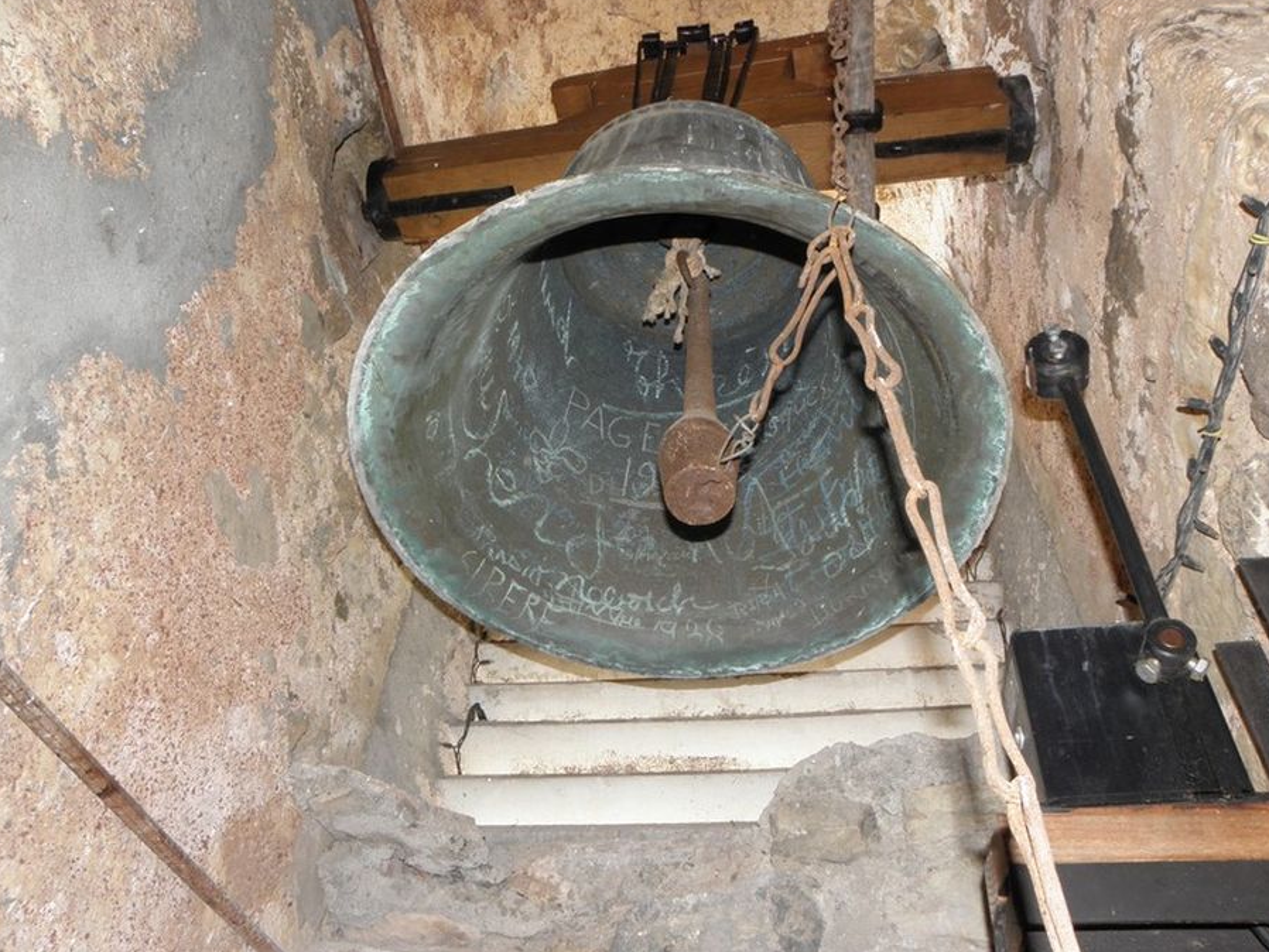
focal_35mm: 27
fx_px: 990
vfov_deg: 51.4
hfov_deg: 65.3
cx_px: 624
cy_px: 479
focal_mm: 4.6
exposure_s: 1/30
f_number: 5.6
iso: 125
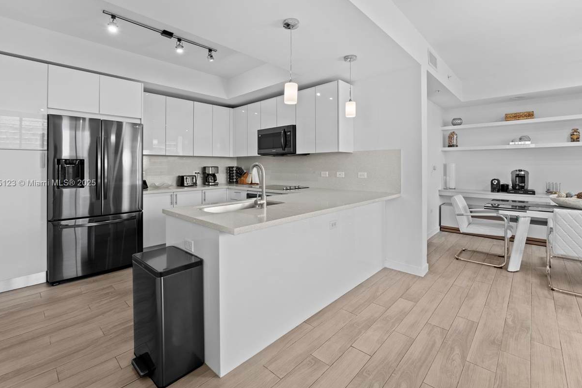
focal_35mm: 16
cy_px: 184
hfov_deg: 97.6
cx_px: 283
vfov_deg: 74.5
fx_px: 255
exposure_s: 1
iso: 100
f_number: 10
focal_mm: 14.7
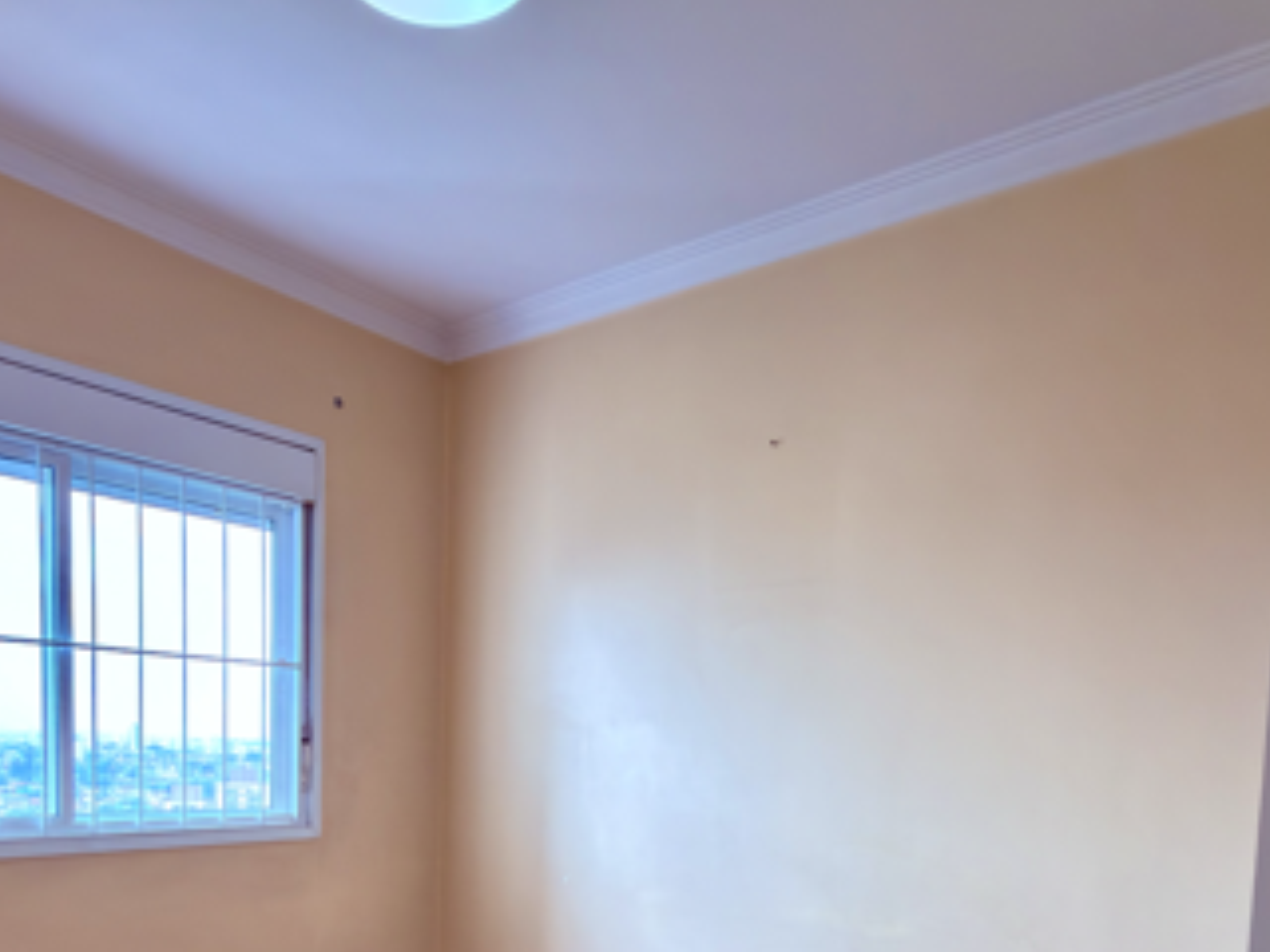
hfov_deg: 62.8
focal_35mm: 28
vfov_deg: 45.9
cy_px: 821
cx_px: 504
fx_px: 1027
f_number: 2.2
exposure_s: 1/120
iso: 80
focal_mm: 2.22
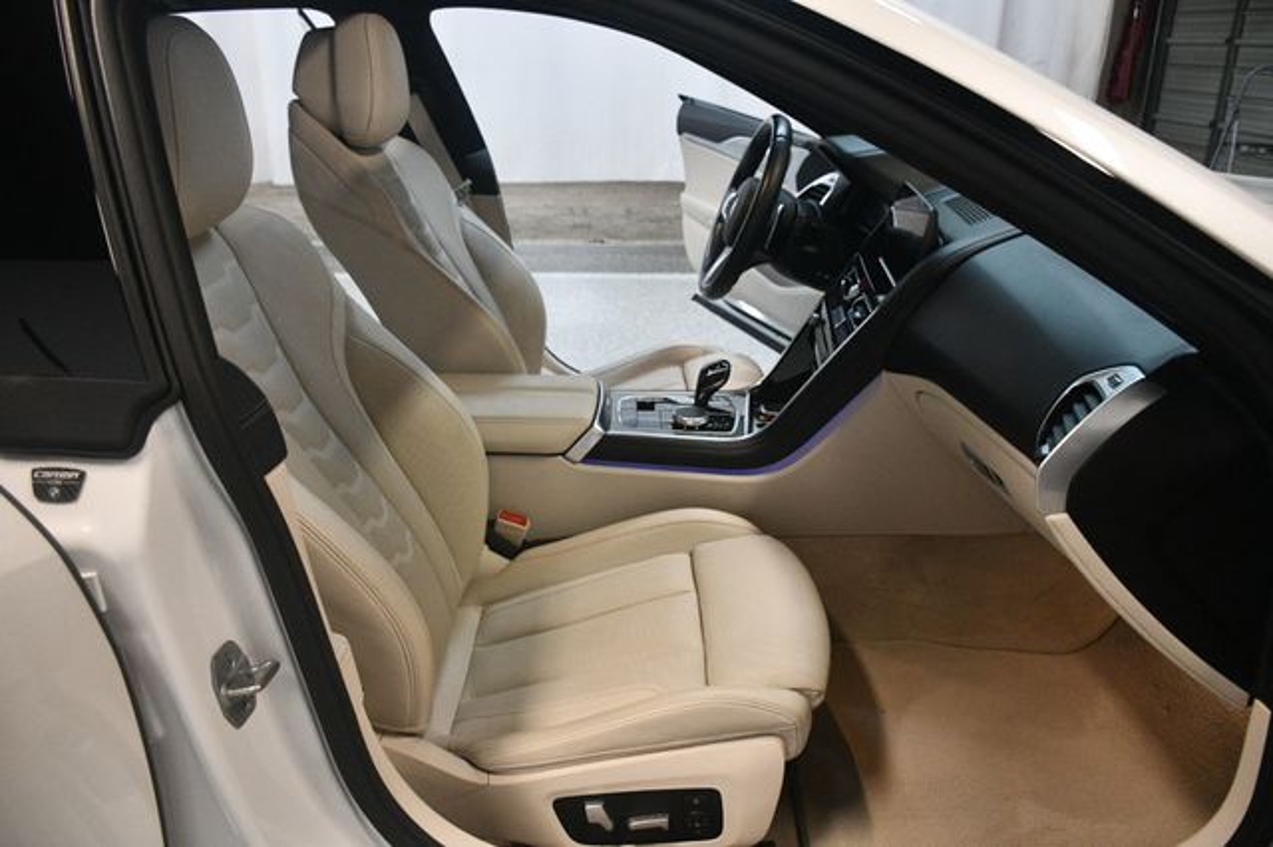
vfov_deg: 47.9
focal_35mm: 27
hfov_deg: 67.4
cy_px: 424
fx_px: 954
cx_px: 636
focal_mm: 18
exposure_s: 1/125
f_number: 3.5
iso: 1800
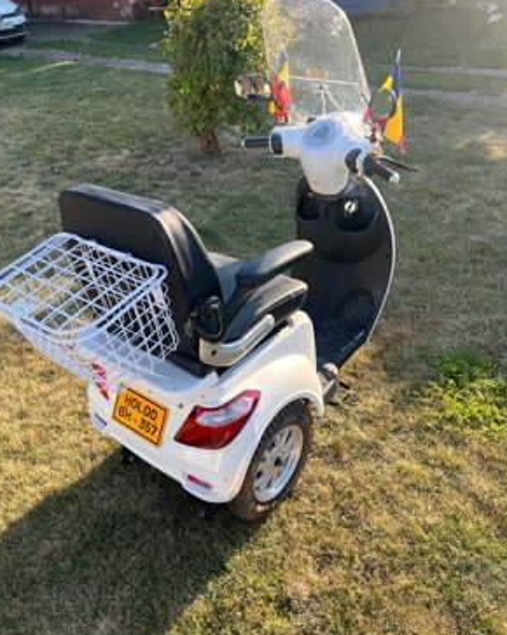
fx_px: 526
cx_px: 257
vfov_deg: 62.2
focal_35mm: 28
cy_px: 332
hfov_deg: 51.5
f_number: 1.5
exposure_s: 1/814
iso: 50
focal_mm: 5.7
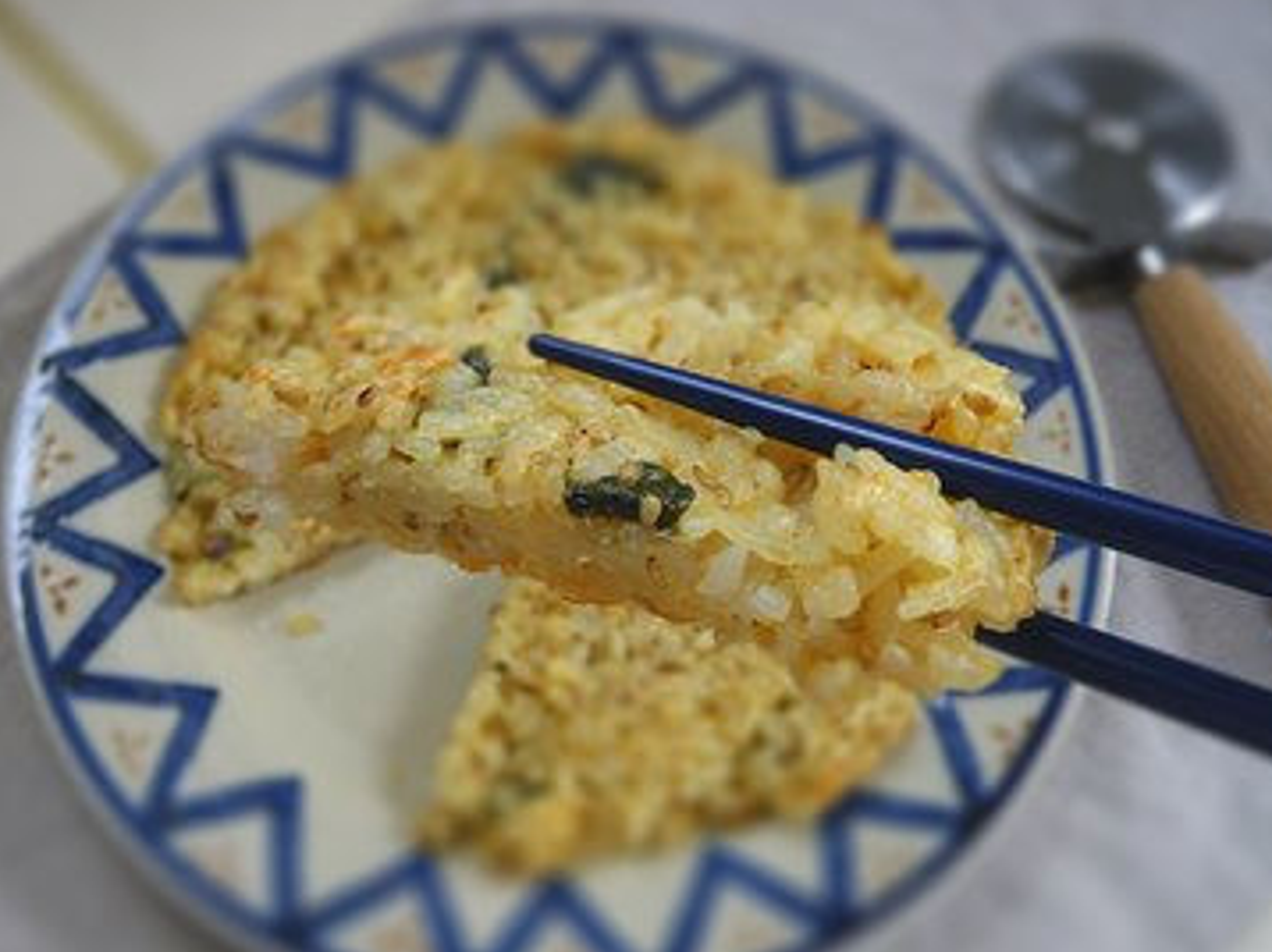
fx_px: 1395
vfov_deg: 37.7
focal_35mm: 38
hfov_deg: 49.0
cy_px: 494
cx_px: 586
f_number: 3.8
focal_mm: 6.1
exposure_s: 1/50
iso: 200
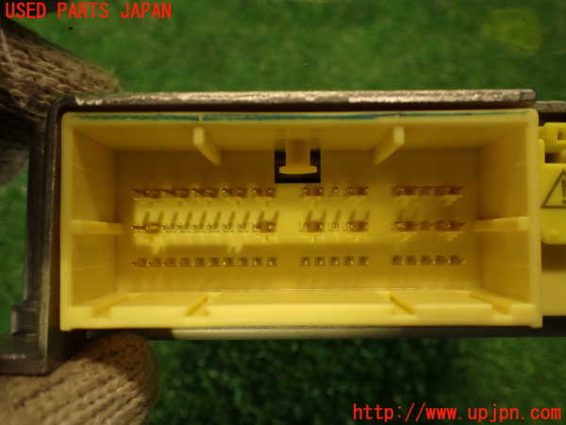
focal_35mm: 32
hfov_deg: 56.8
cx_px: 283
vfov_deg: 44.2
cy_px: 212
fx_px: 523
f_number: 2.4
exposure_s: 1/50
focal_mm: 5.79
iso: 200
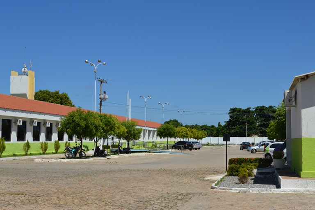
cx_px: 158
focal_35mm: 54
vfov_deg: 25.0
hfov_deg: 36.9
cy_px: 105
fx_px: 472
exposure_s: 1/400
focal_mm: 36
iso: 100
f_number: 10
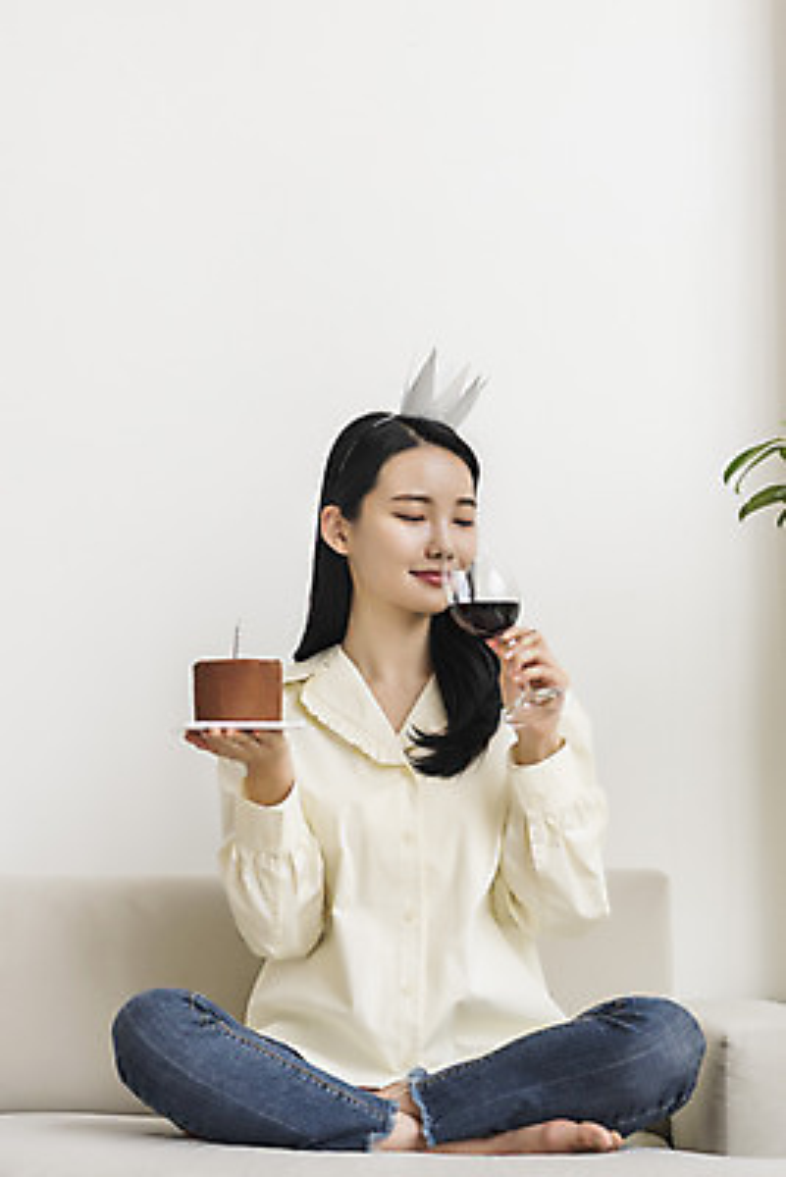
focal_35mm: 70
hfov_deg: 19.5
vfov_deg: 28.8
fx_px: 2290
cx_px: 393
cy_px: 588
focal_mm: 70
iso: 200
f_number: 3.5
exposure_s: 1/200
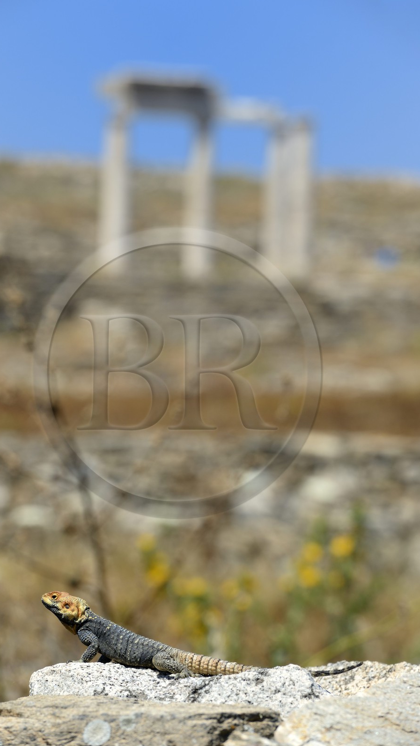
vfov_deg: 10.3
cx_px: 176
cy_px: 373
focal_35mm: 210
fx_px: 4158
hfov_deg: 5.8
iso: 200
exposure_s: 1/400
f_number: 10
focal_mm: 200
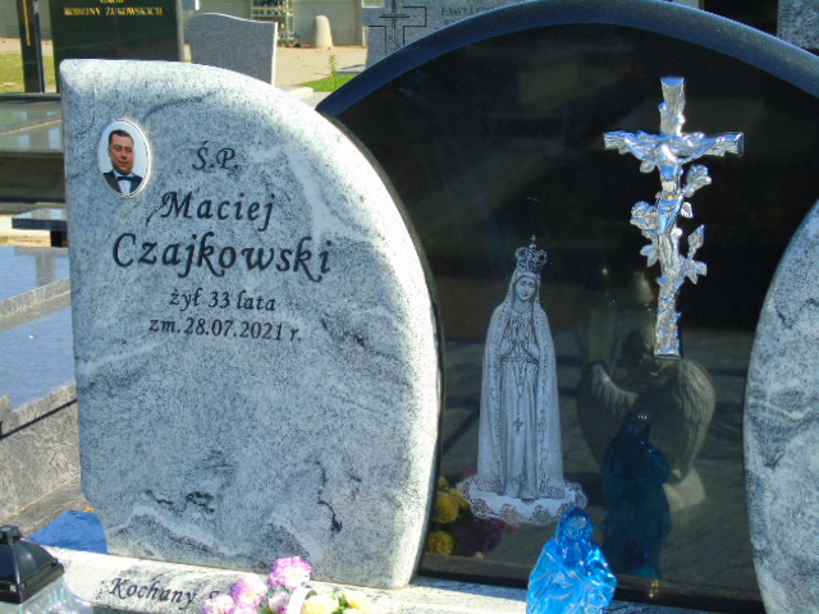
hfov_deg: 31.2
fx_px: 1467
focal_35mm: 62
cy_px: 307
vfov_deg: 23.7
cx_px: 410
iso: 80
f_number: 4.5
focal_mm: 11
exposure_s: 1/320
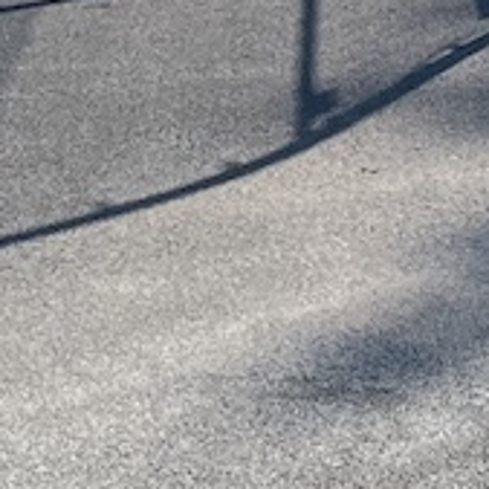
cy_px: -693
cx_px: 446
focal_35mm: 204
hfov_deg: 8.5
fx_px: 3260
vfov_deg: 7.9
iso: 50
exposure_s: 1/7353
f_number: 1.6
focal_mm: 5.1
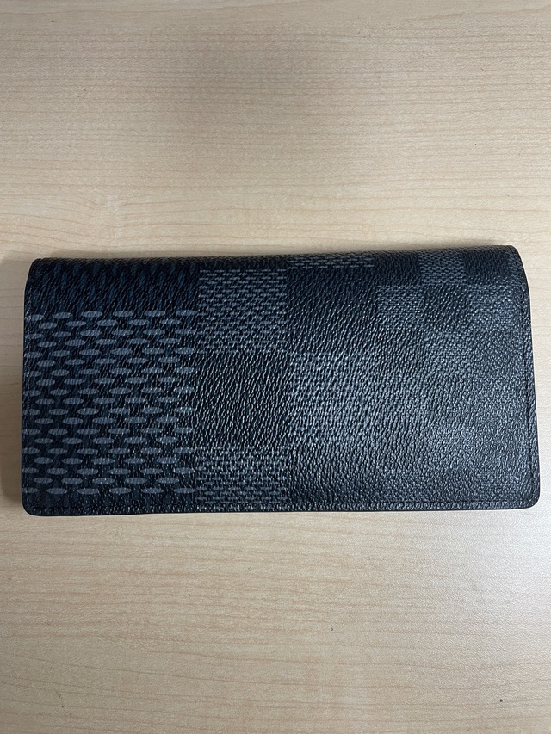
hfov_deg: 53.1
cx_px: 276
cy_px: 367
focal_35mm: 26
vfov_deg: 67.3
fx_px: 552
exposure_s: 1/50
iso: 80
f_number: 1.6
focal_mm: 4.2
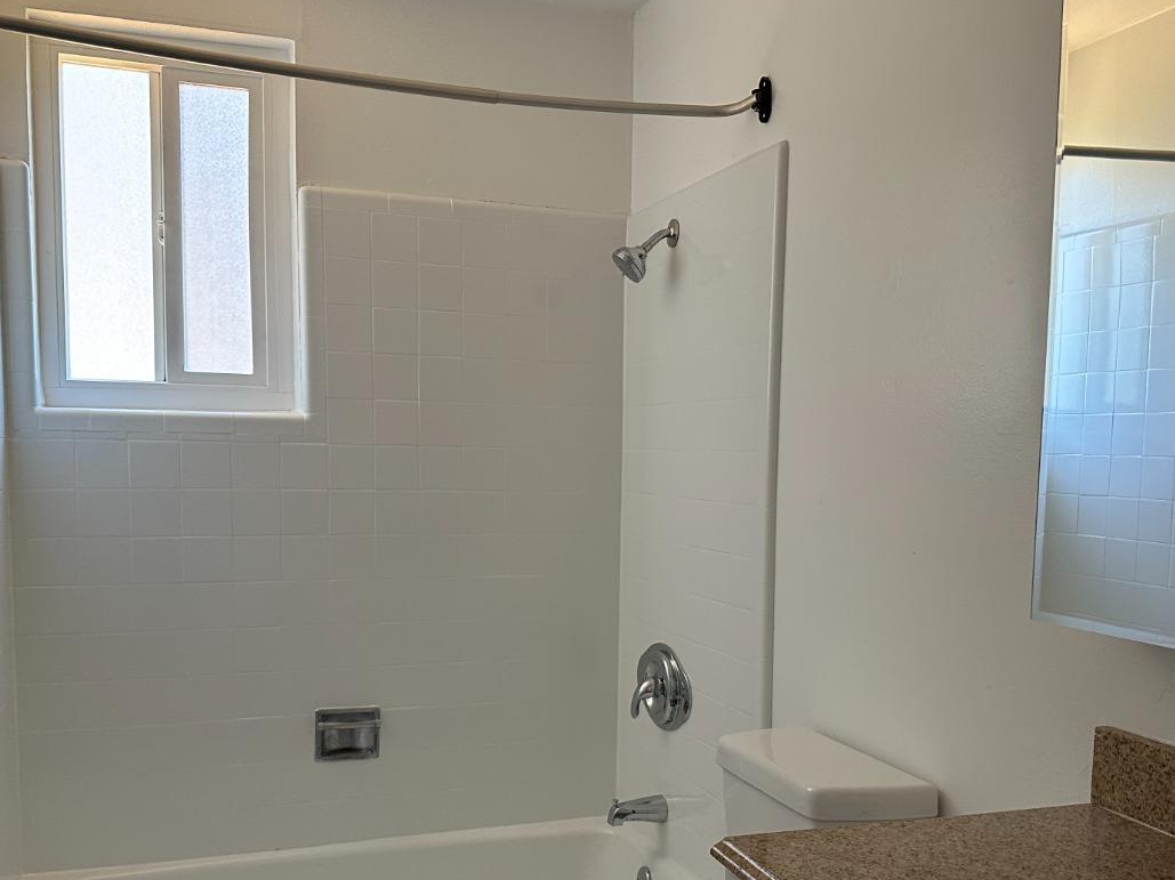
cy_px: 575
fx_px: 1188
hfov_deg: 52.6
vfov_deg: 40.3
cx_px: 591
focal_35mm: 35
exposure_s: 1/113
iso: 250
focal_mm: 6.86
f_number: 1.78
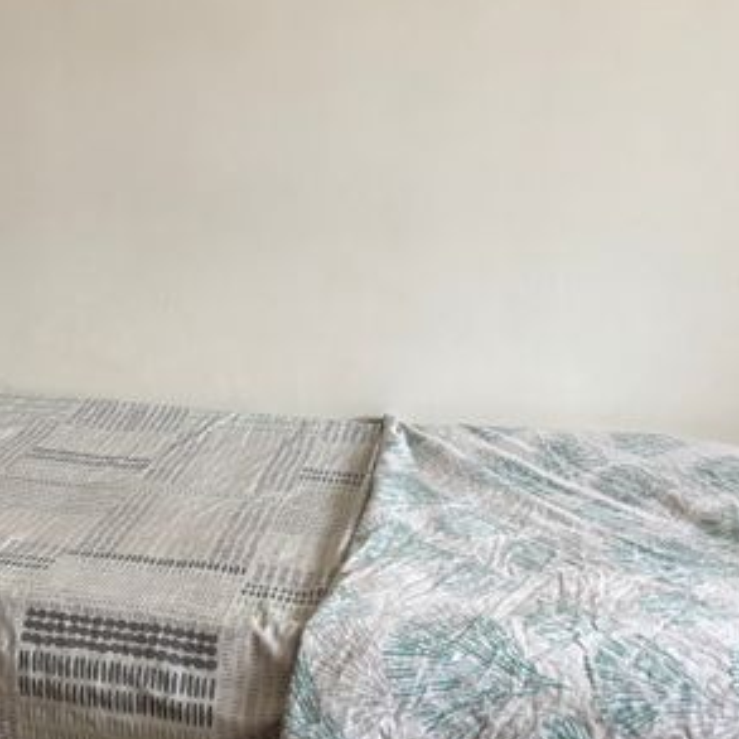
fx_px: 1135
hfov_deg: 34.0
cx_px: 66
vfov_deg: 36.0
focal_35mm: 47
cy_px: 416
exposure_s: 1/60
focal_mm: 5.96
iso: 250
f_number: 1.6
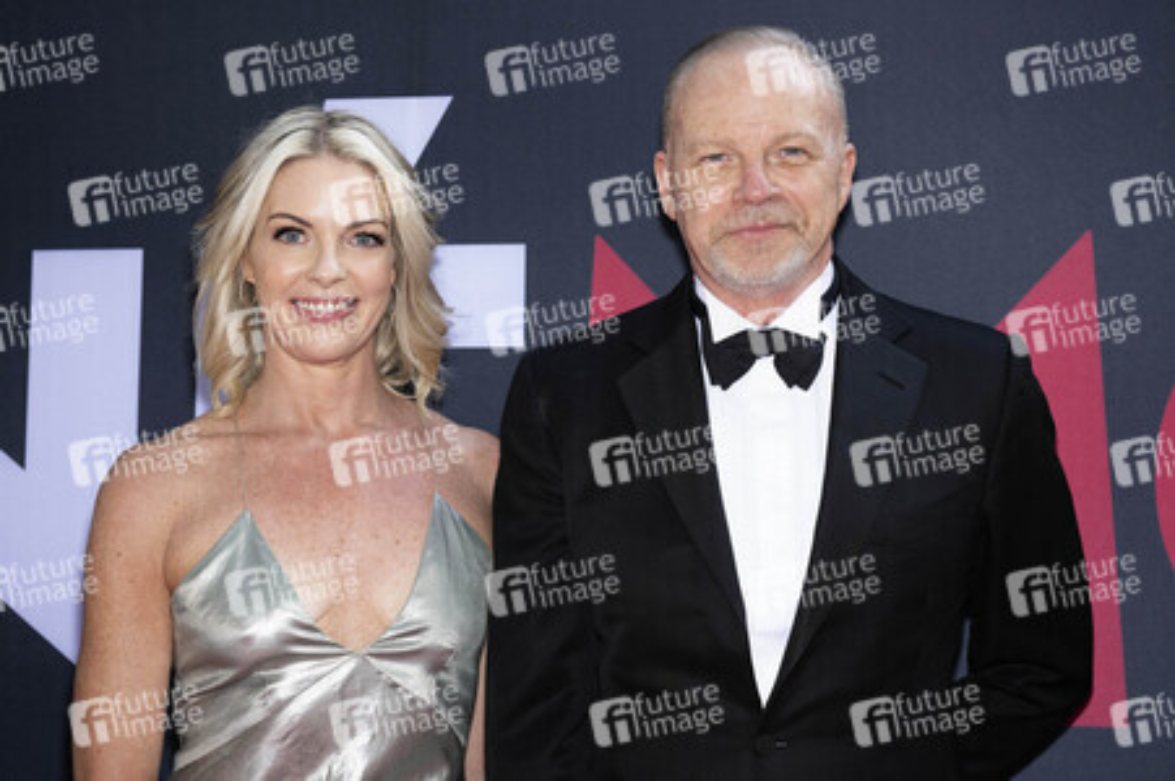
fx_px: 1631
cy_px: 390
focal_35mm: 50
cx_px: 588
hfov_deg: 39.6
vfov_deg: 27.0
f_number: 5.6
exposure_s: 1/200
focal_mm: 50
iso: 800
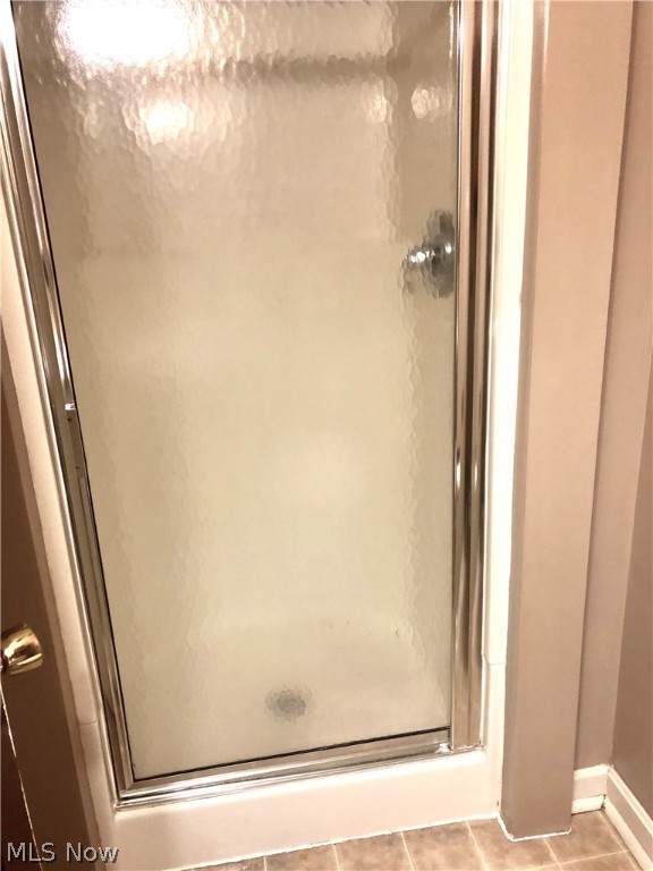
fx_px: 704
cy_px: 436
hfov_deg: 49.7
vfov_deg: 63.4
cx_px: 326
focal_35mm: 28
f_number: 1.8
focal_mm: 4
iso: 50
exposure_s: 1/15
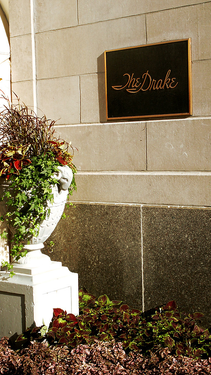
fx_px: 586
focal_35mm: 59
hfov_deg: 20.4
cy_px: 188
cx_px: 97
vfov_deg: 35.4
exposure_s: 1/125
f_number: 8
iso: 64
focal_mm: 11.34
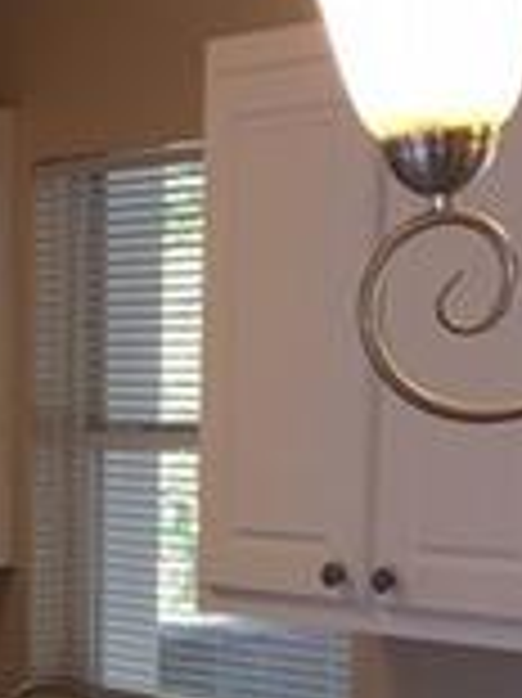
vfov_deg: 13.2
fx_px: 2899
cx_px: -180
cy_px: 955
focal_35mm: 144
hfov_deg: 10.1
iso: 32
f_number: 2.2
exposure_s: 1/30
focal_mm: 4.15
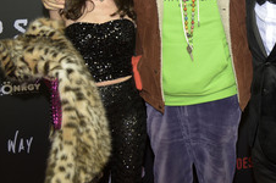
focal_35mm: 64
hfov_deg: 31.0
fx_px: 490
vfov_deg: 20.7
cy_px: 16
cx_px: 202
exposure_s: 1/200
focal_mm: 32
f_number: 4
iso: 500
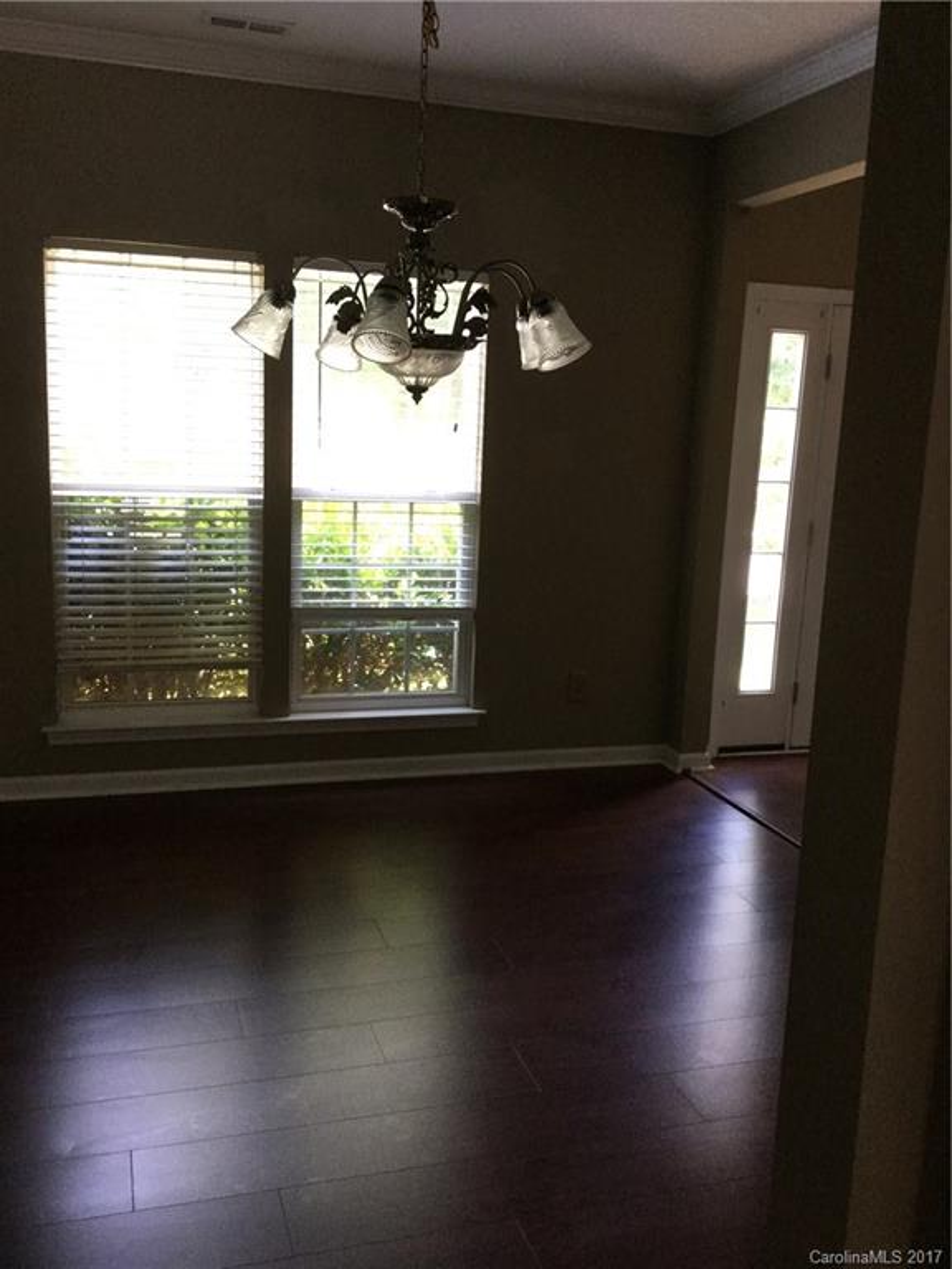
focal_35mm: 31
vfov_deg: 58.4
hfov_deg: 45.4
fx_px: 1137
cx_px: 476
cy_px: 634
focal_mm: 3.3
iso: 40
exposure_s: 1/30
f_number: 2.4
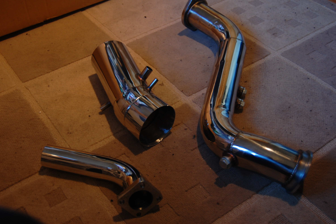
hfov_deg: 43.6
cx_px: 168
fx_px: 420
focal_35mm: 45
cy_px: 112
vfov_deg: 29.8
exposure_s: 1/10
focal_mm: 30
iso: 400
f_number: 4.2
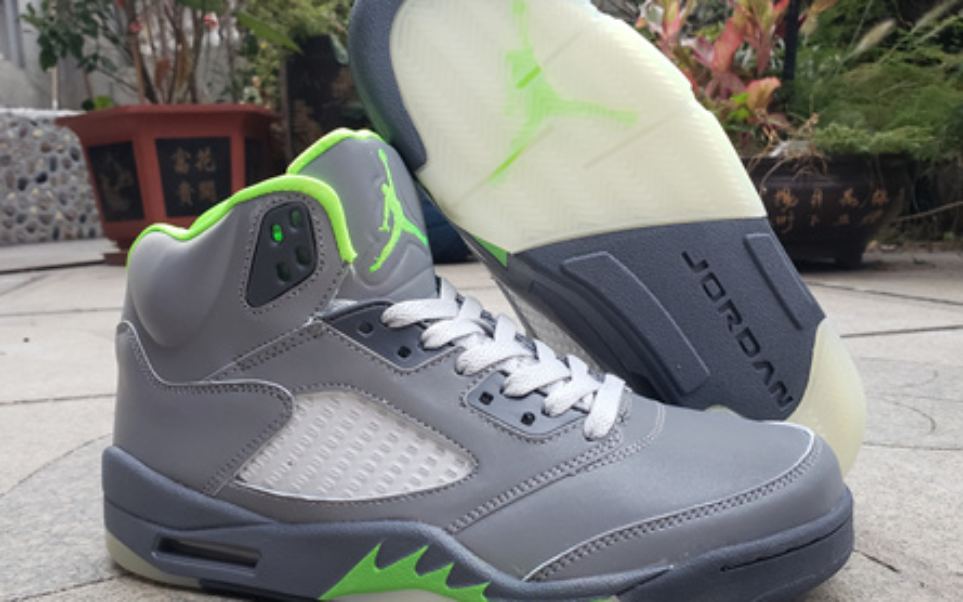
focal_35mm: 31
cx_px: 465
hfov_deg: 61.2
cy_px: 335
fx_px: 813
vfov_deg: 40.5
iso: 250
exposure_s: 1/60
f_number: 2.4
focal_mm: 4.3
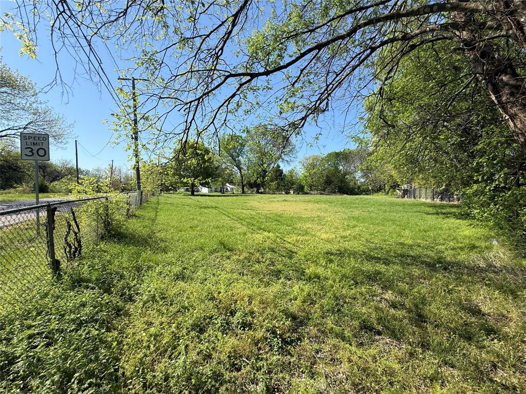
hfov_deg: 102.1
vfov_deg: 85.7
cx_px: 263
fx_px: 213
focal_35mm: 14
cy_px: 197
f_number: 2.2
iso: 50
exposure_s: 1/1464
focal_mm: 2.22
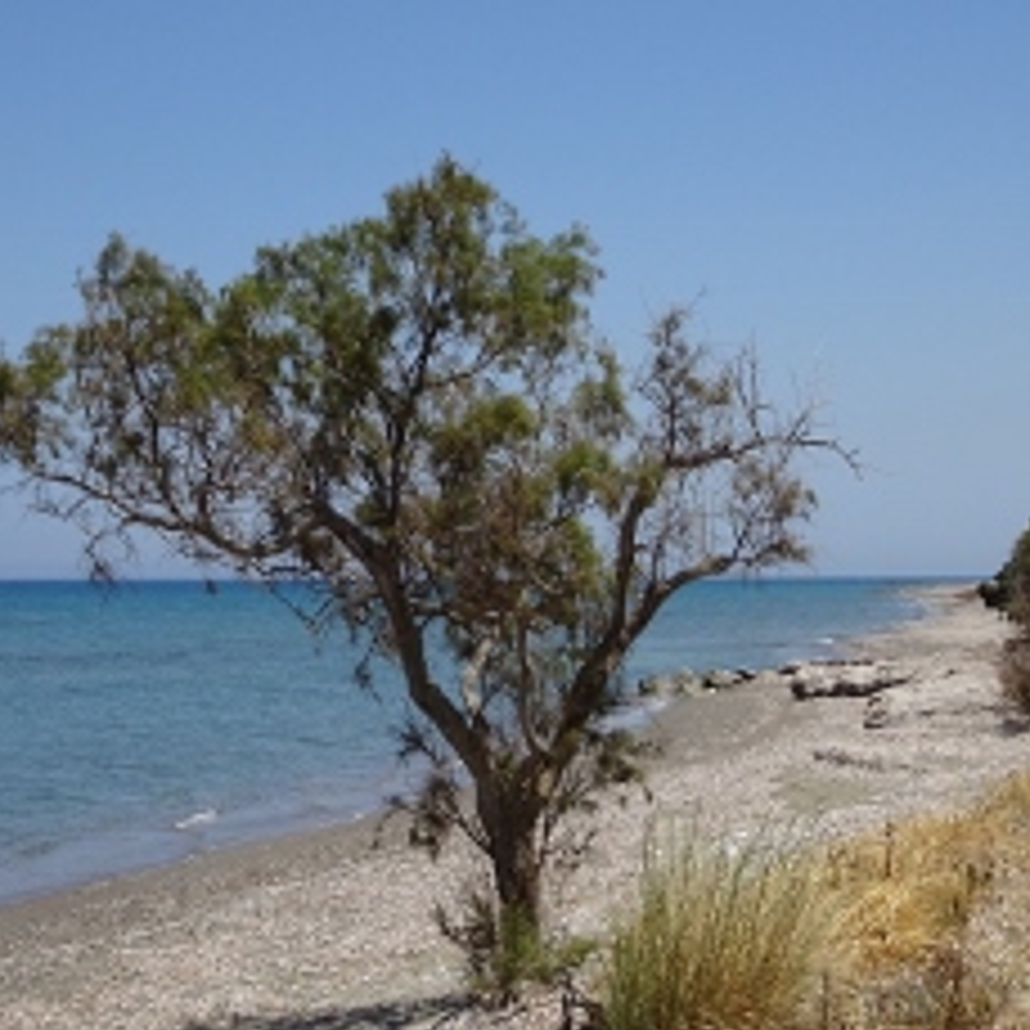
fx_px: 2289
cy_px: 634
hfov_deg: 25.3
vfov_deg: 25.3
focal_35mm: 68
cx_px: 598
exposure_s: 1/1000
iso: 80
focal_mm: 7.58
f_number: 4.5
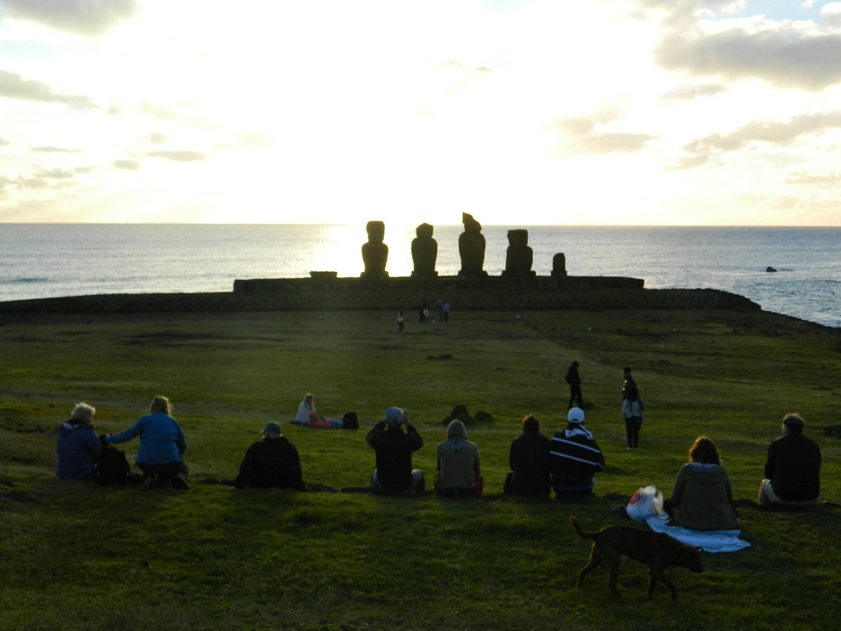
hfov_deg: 40.4
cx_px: 420
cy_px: 316
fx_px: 1142
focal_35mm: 47
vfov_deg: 30.9
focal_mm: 8.4
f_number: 3.6
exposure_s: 1/400
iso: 80
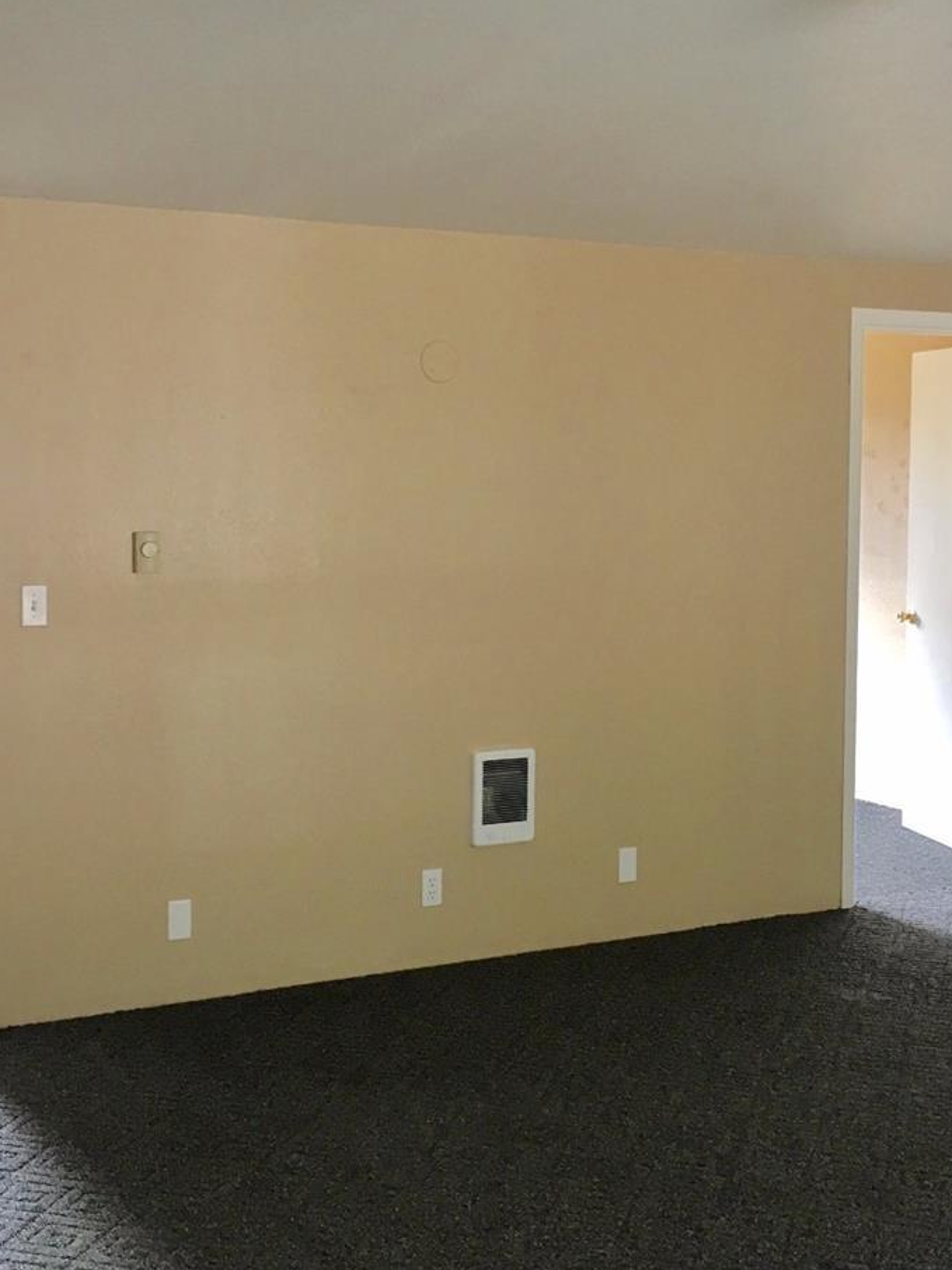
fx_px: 1761
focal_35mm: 48
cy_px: 579
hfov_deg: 30.3
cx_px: 465
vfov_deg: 39.6
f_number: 2.2
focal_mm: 4.15
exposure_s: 1/30
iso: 80
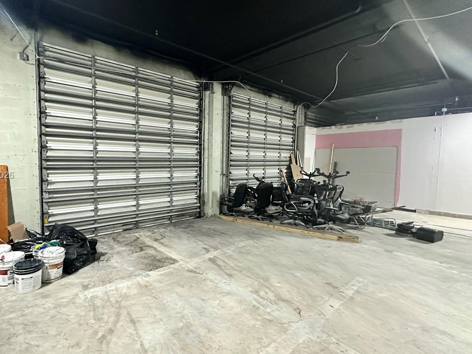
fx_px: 245
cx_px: 199
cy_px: 176
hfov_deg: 87.1
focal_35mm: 18
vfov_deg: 71.6
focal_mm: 2.22
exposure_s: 1/60
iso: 640
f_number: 2.2
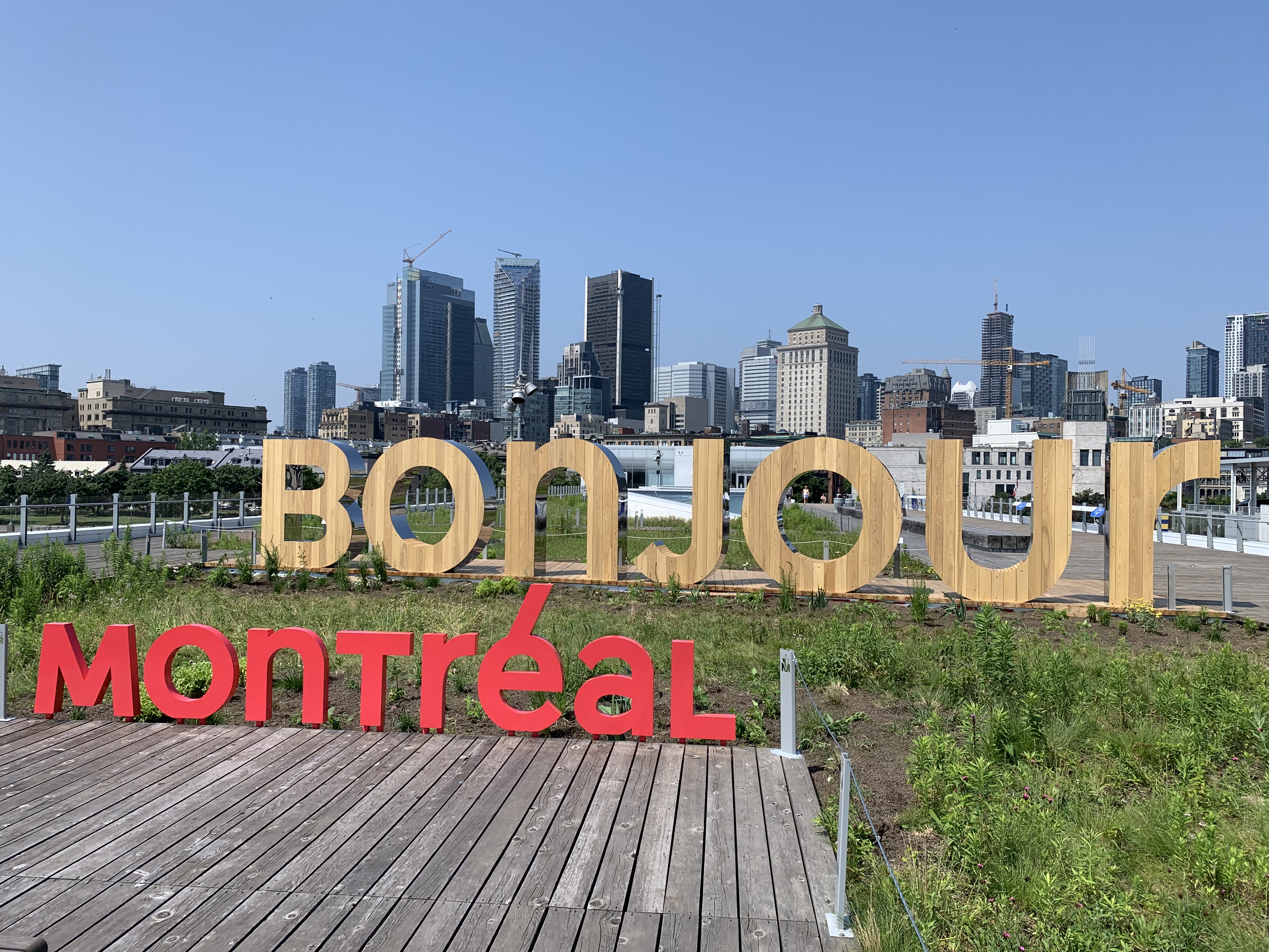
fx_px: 953
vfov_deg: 53.1
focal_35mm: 26
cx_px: 634
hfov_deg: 67.3
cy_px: 476
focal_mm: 4.25
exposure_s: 1/2755
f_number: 1.8
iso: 25
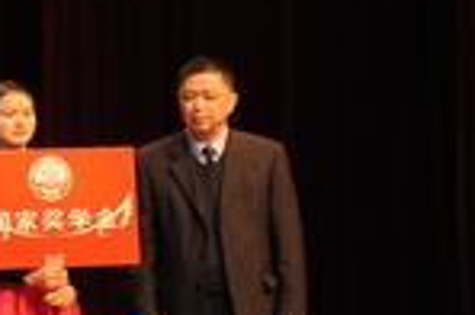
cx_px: -947
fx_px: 2765
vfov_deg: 6.5
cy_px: 249
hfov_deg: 8.3
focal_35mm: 210
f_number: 8
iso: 1600
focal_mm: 31
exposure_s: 1/60
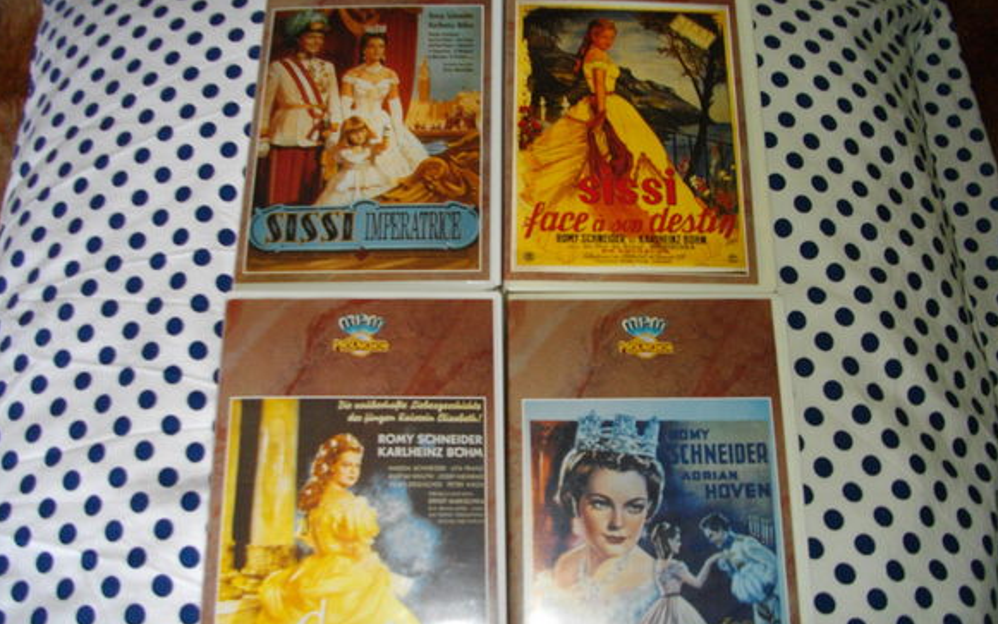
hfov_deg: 55.3
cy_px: 354
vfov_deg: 36.2
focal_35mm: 35
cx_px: 510
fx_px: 952
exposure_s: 1/50
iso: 200
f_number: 2.9
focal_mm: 5.7
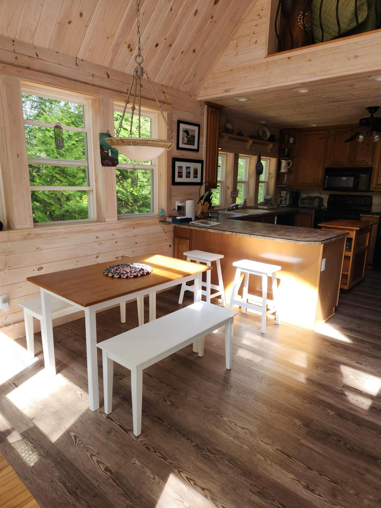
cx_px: 190
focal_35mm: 23
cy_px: 254
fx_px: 338
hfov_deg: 58.9
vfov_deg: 73.9
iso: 32
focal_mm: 5.4
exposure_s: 1/120
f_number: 1.8
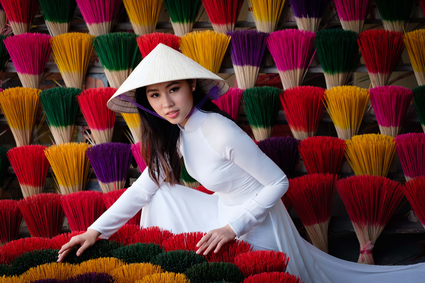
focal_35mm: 83
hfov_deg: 24.5
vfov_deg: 16.5
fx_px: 980
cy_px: 142
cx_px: 212
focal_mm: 55
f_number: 3.5
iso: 400
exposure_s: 1/160
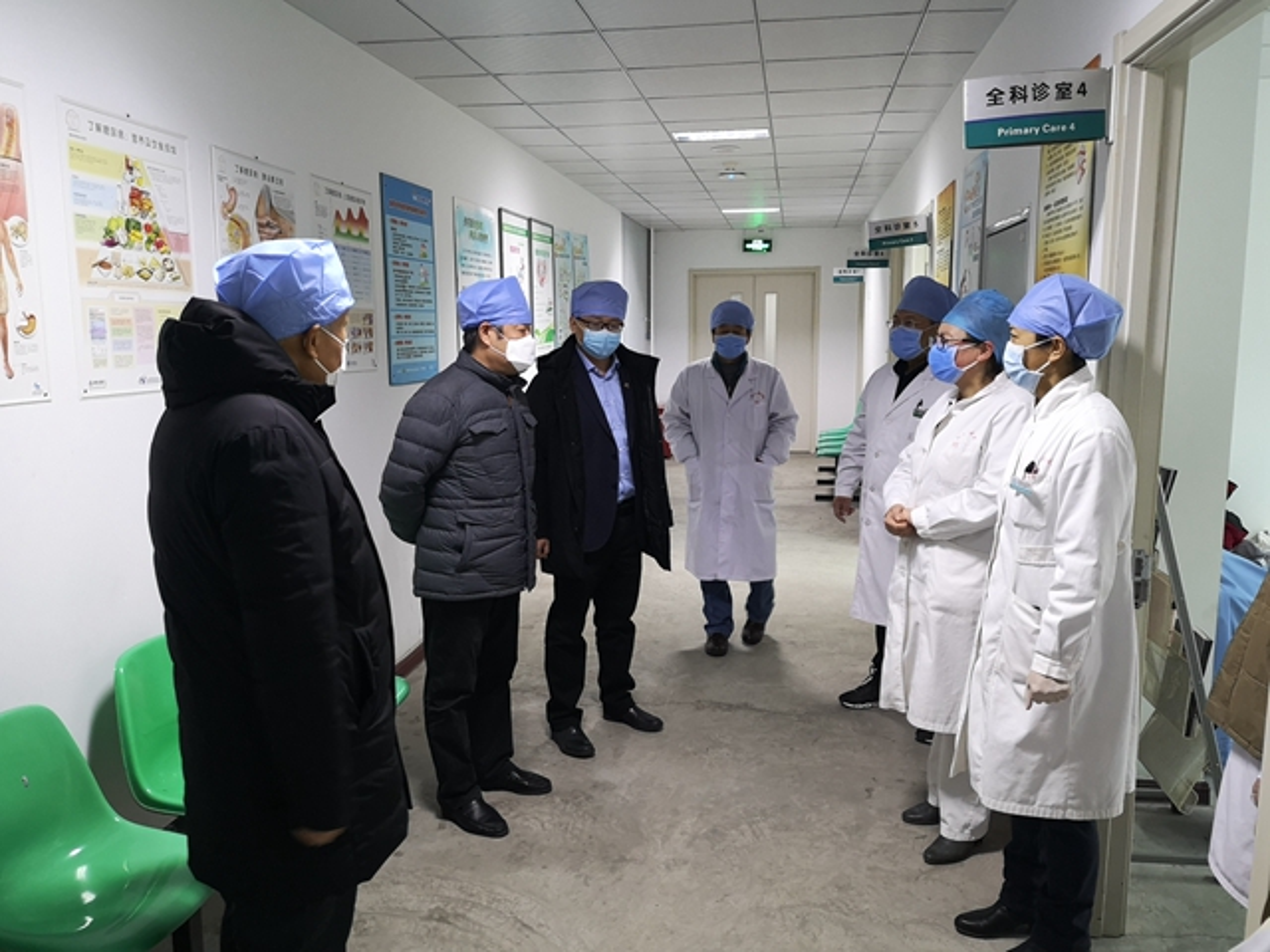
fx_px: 991
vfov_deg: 51.4
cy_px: 476
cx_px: 635
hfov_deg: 65.3
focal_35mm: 27
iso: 640
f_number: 1.8
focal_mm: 3.95
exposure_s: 1/20
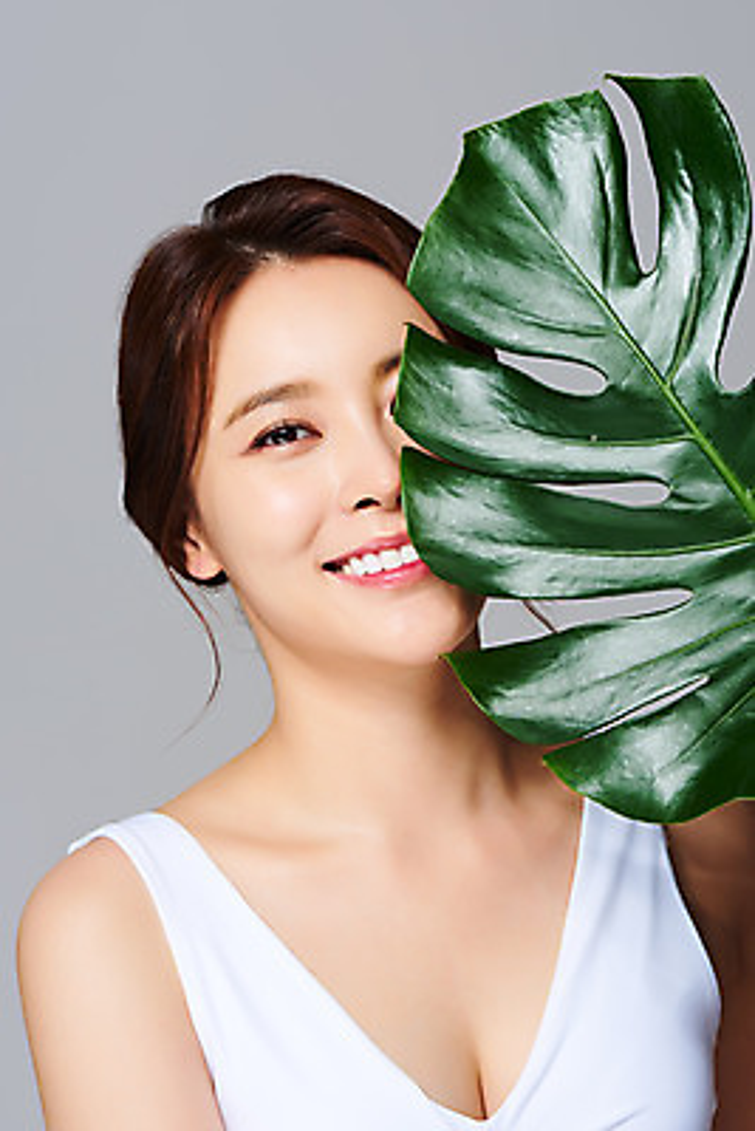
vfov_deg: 19.4
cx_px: 378
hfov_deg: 13.1
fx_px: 3300
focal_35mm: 105
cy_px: 566
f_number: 16
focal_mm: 105
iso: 64
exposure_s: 1/125
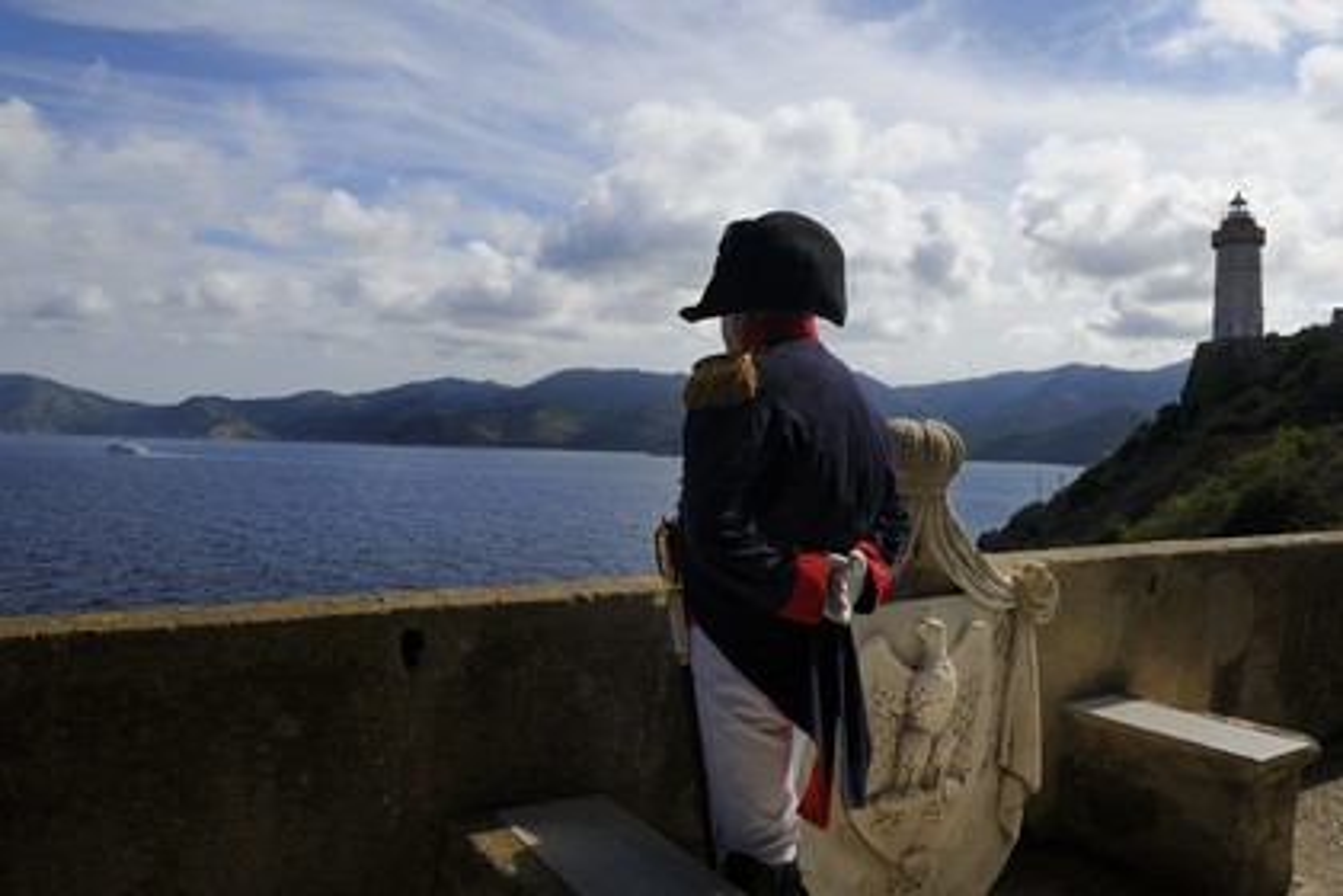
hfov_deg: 73.7
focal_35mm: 24
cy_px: 448
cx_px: 672
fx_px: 895
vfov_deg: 53.1
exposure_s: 1/160
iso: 200
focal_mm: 24
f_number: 16
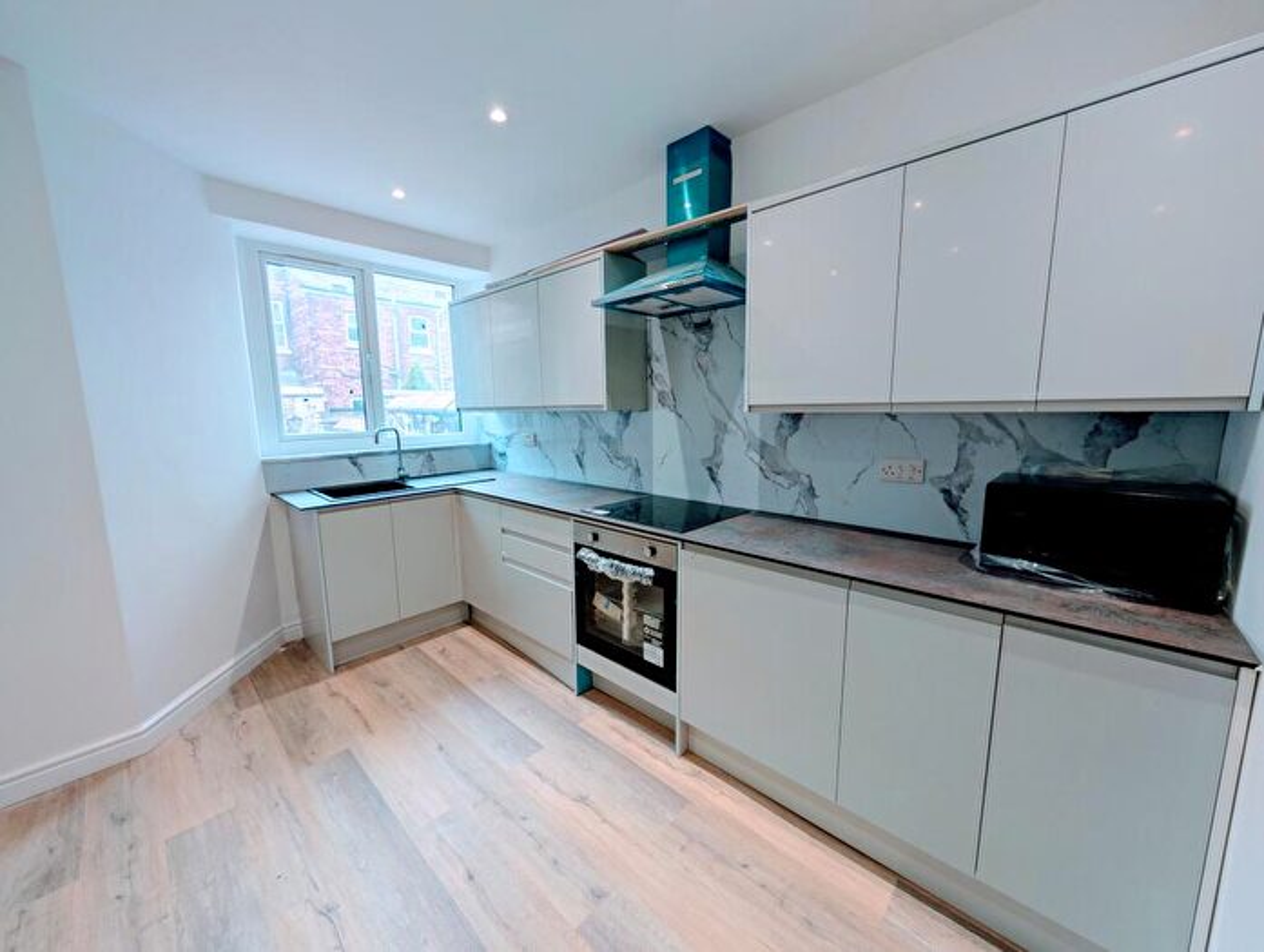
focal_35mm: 12
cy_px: 476
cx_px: 632
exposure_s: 1/124
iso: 53
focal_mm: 2.02
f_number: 1.7
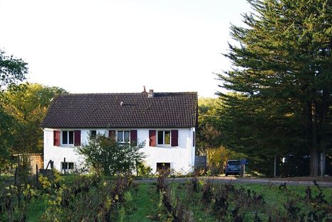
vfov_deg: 27.0
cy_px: 126
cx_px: 123
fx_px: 462
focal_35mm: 50
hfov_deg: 39.3
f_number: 4.5
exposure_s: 1/80
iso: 100
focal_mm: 26
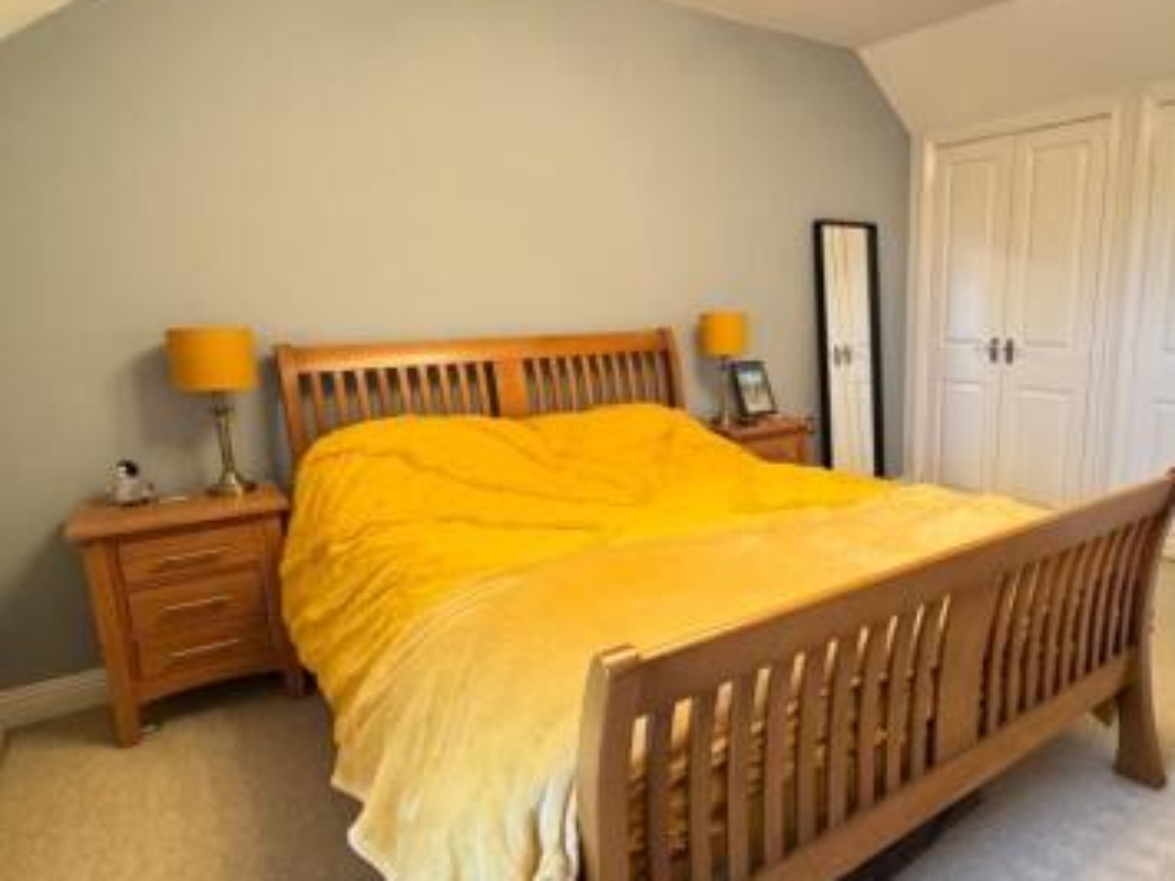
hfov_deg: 72.4
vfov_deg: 58.8
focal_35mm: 23
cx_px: 753
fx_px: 780
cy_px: 465
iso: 800
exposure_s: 1/50
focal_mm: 2.22
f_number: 2.2
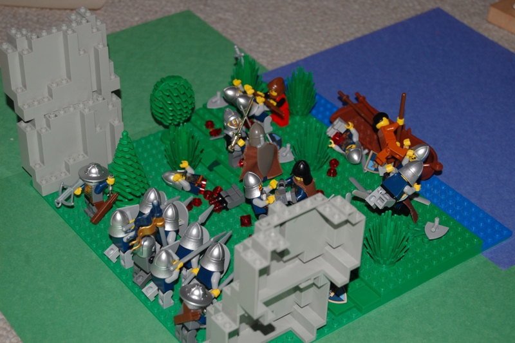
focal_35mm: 78
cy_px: 172
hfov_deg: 26.0
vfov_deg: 17.5
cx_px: 258
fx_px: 1115
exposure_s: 1/60
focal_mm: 52
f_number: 5.6
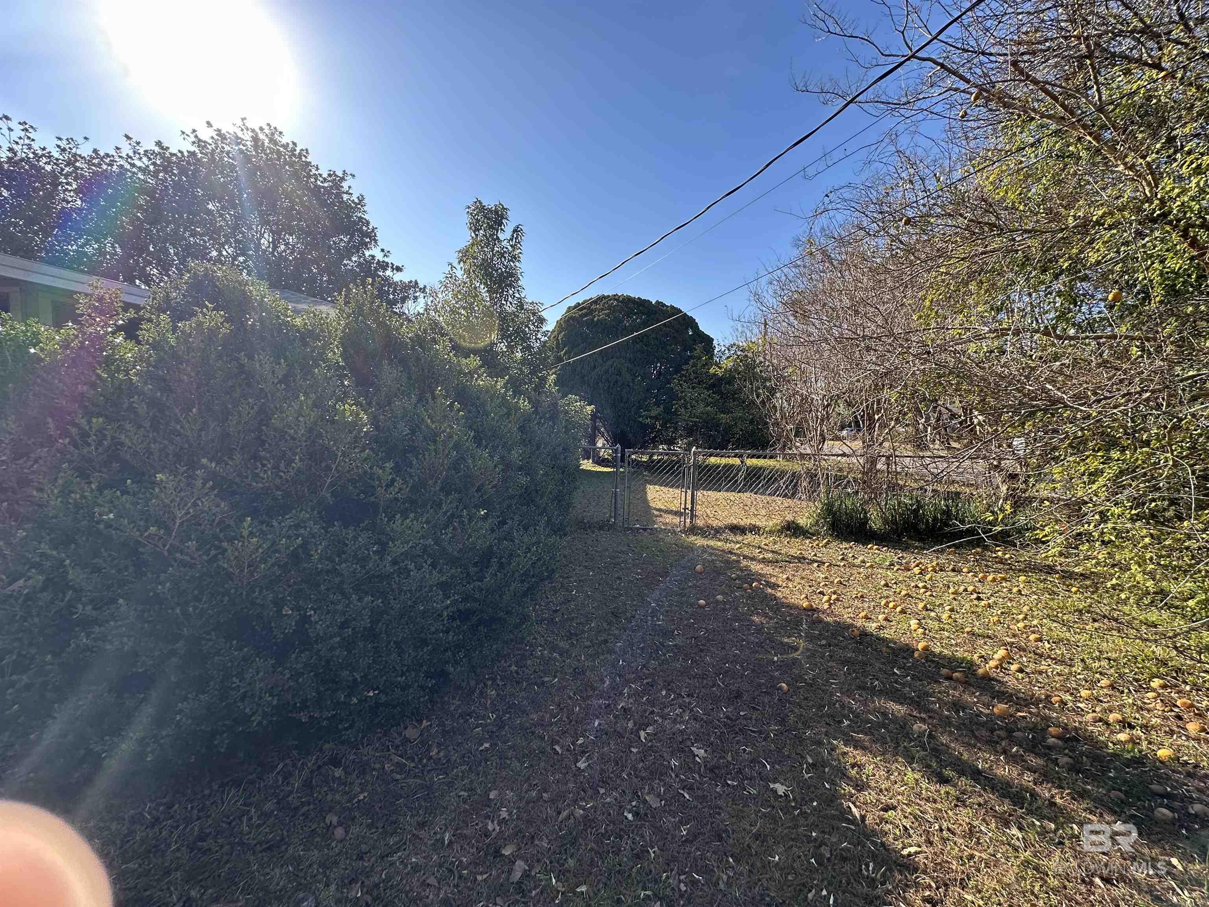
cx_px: 604
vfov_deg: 85.7
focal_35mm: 14
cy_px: 454
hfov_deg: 102.1
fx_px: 489
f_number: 2.2
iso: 40
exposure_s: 1/481
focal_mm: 2.22
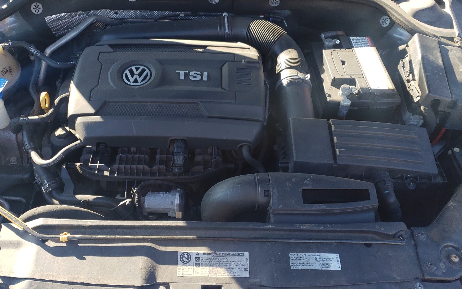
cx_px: 209
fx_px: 428
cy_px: 123
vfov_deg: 37.2
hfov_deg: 56.6
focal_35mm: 34
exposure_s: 1/270
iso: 50
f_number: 1.5
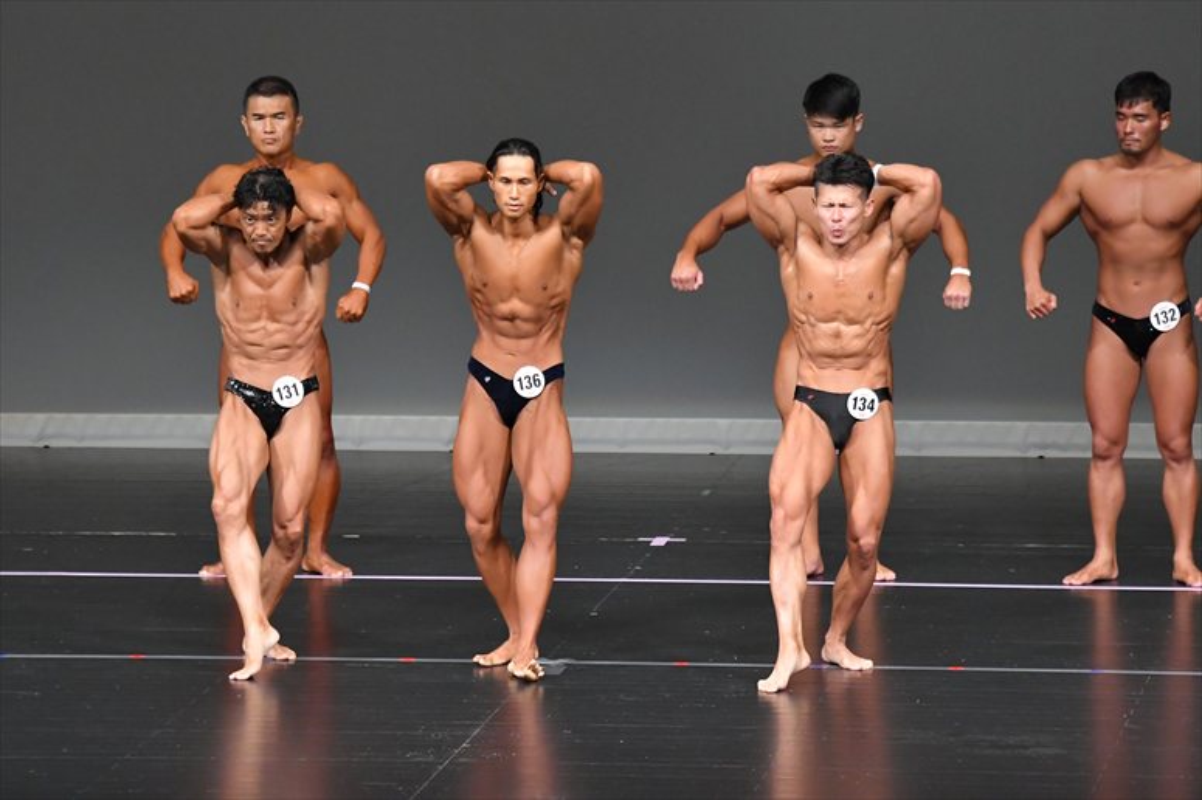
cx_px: 601
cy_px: 400
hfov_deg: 7.6
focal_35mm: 270
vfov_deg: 5.1
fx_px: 9011
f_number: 5.6
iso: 5000
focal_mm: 180
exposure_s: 1/400
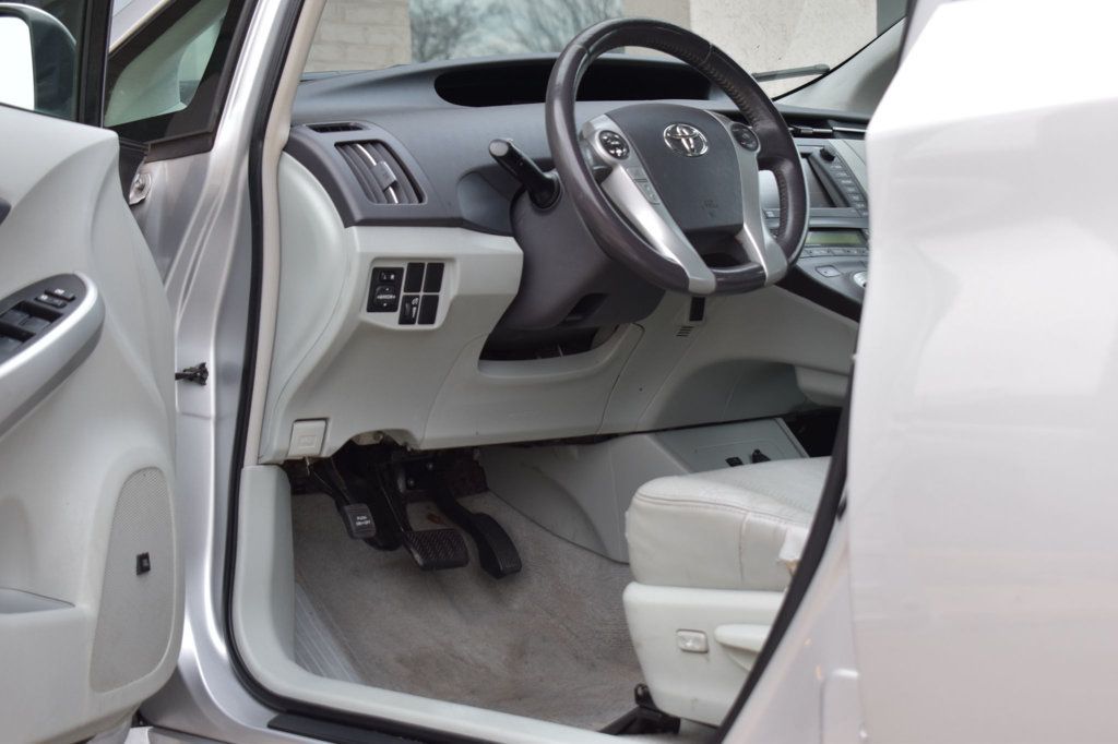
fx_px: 2235
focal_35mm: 72
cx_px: 559
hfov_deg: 28.1
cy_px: 372
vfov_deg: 18.9
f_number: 5.3
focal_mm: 48
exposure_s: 1/60
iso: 280
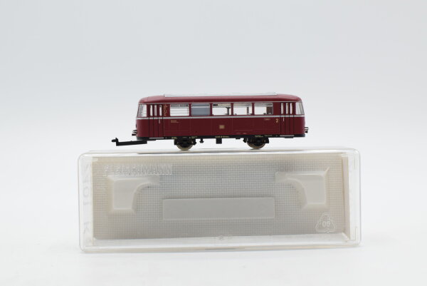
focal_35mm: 52
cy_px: 143
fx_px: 623
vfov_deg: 25.8
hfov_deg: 37.8
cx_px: 214
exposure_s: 1/320
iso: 640
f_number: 8
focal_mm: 35
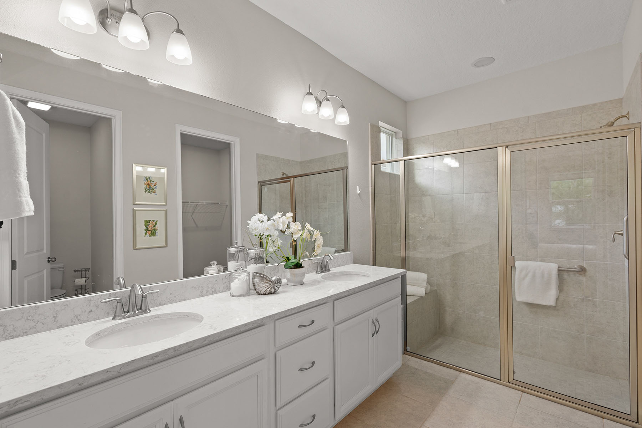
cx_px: 321
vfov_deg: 73.7
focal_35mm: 16
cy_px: 214
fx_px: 285
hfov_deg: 96.7
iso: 200
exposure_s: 1/4
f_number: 6.3
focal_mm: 16
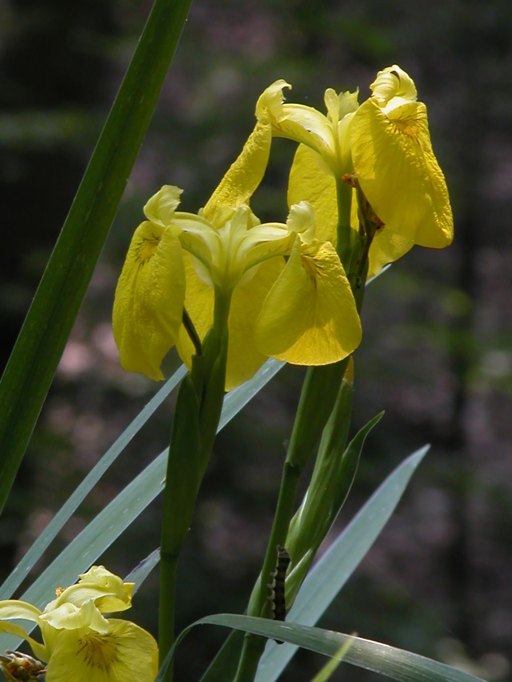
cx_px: 256
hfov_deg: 5.3
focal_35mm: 280
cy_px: 341
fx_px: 5522
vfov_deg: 7.1
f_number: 7.4
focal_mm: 71.2
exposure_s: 1/39.6
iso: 100
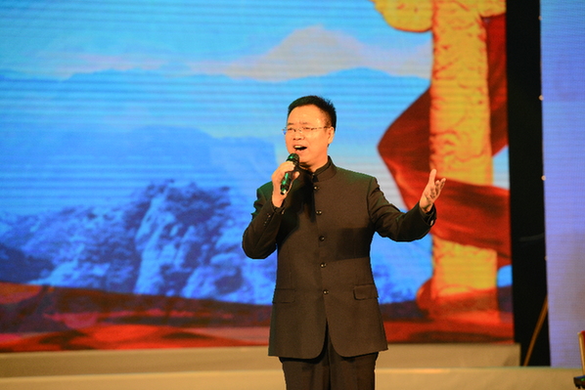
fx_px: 3251
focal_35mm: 200
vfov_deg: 6.9
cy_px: 195
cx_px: 292
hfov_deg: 10.3
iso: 1100
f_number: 5.6
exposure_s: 1/200
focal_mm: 200
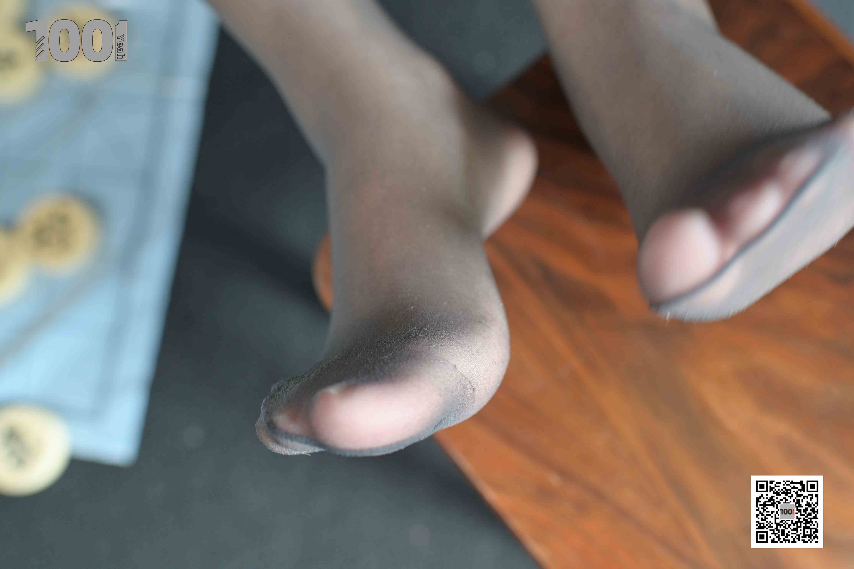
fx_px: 830
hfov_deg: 54.4
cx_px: 427
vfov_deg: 37.9
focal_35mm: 35
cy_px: 284
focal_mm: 35
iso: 800
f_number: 3.5
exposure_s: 1/125
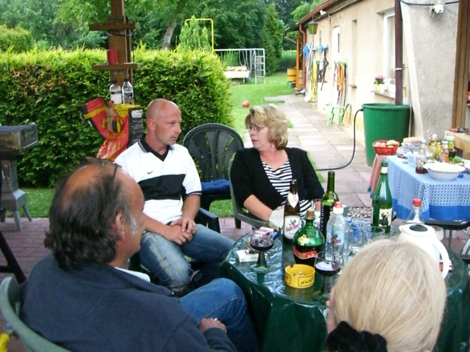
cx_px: 235
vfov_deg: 37.7
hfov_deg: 49.0
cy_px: 176
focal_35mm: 38
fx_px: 516
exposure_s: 1/60
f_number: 2.7
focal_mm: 6.2
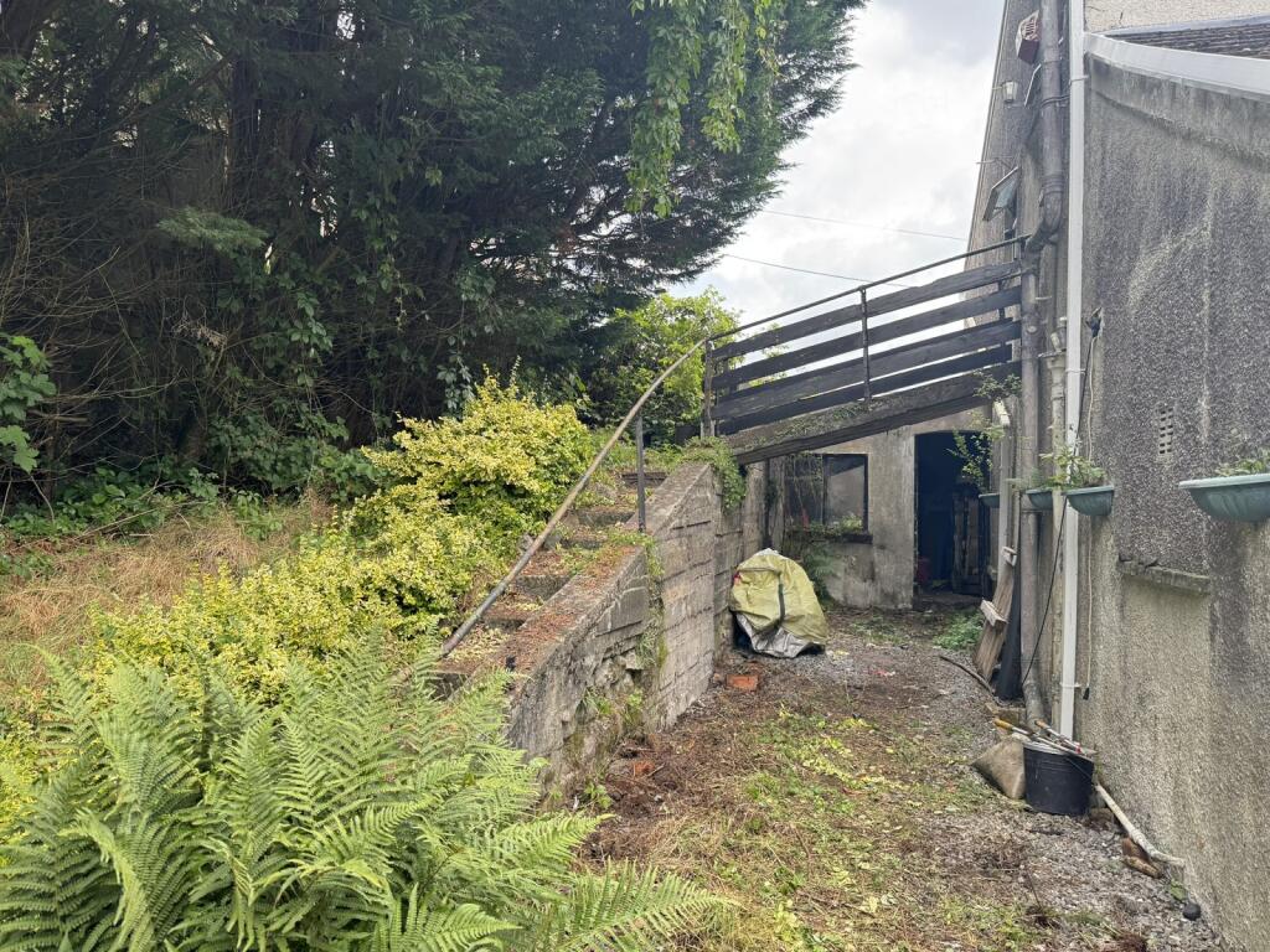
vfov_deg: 56.8
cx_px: 635
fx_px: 881
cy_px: 476
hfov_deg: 71.6
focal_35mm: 24
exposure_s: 1/368
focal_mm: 6.76
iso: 80
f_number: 1.78
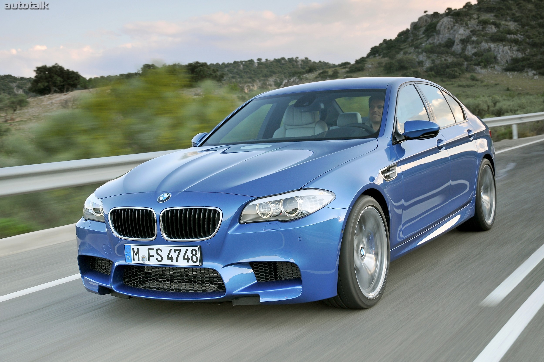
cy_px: 181
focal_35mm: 51
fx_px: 770
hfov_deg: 38.9
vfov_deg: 26.4
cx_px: 272
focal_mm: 34
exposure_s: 1/45
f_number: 5.6
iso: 200
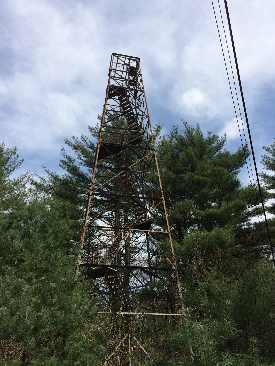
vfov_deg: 61.7
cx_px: 138
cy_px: 183
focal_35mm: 29
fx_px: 307
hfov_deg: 48.2
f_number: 2.2
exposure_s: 1/2740
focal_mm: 4.15
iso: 32
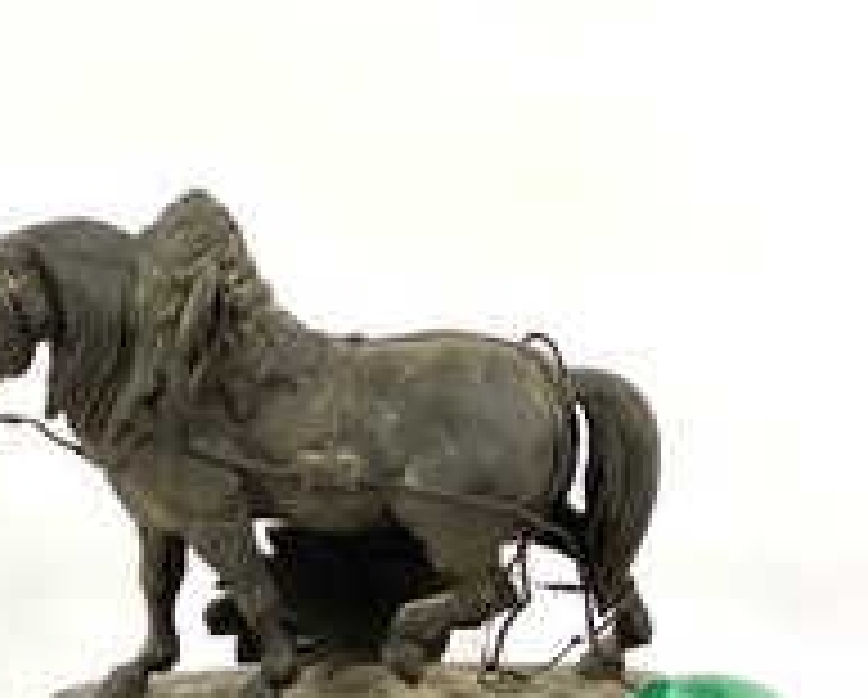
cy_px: 565
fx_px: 2316
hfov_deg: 21.2
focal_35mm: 90
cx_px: 349
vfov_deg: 17.0
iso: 20
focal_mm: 6
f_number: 2
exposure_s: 1/164
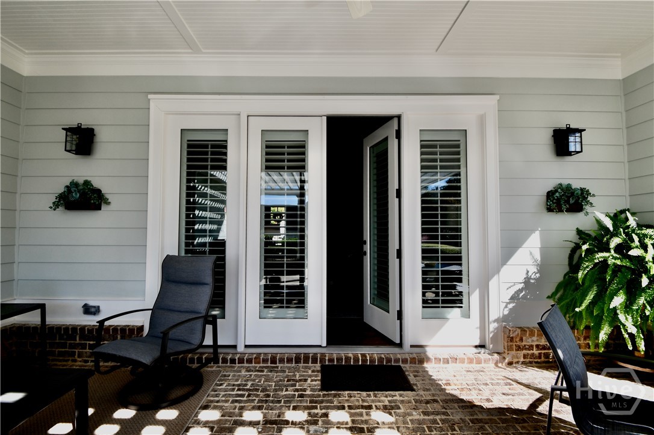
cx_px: 327
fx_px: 272
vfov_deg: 77.3
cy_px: 218
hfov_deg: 100.4
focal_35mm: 15
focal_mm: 10
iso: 220
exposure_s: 1/250
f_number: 5.6
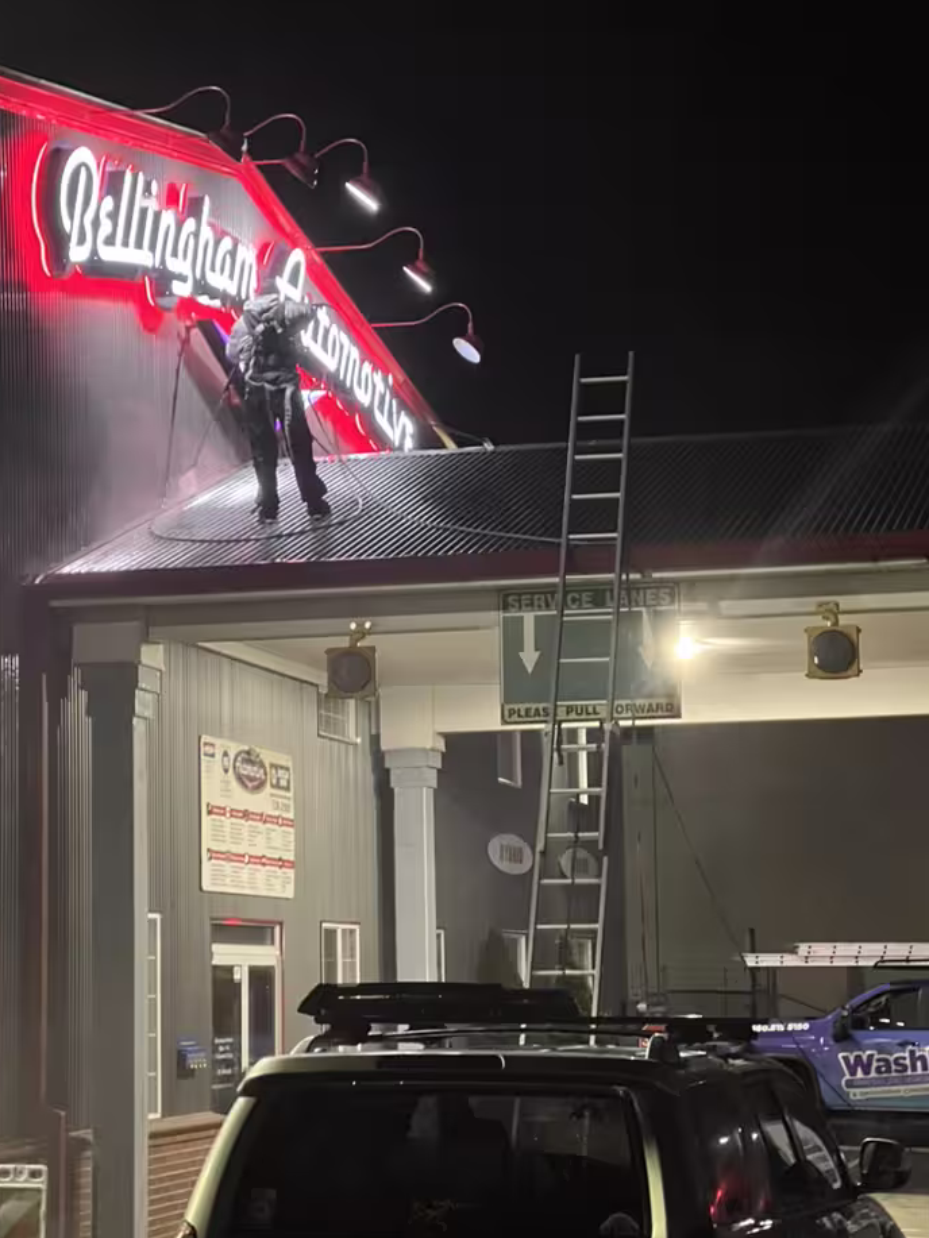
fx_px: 3077
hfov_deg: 17.2
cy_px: 680
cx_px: 501
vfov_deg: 22.7
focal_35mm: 86
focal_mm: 9
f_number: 2.8
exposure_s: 1/30
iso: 1600
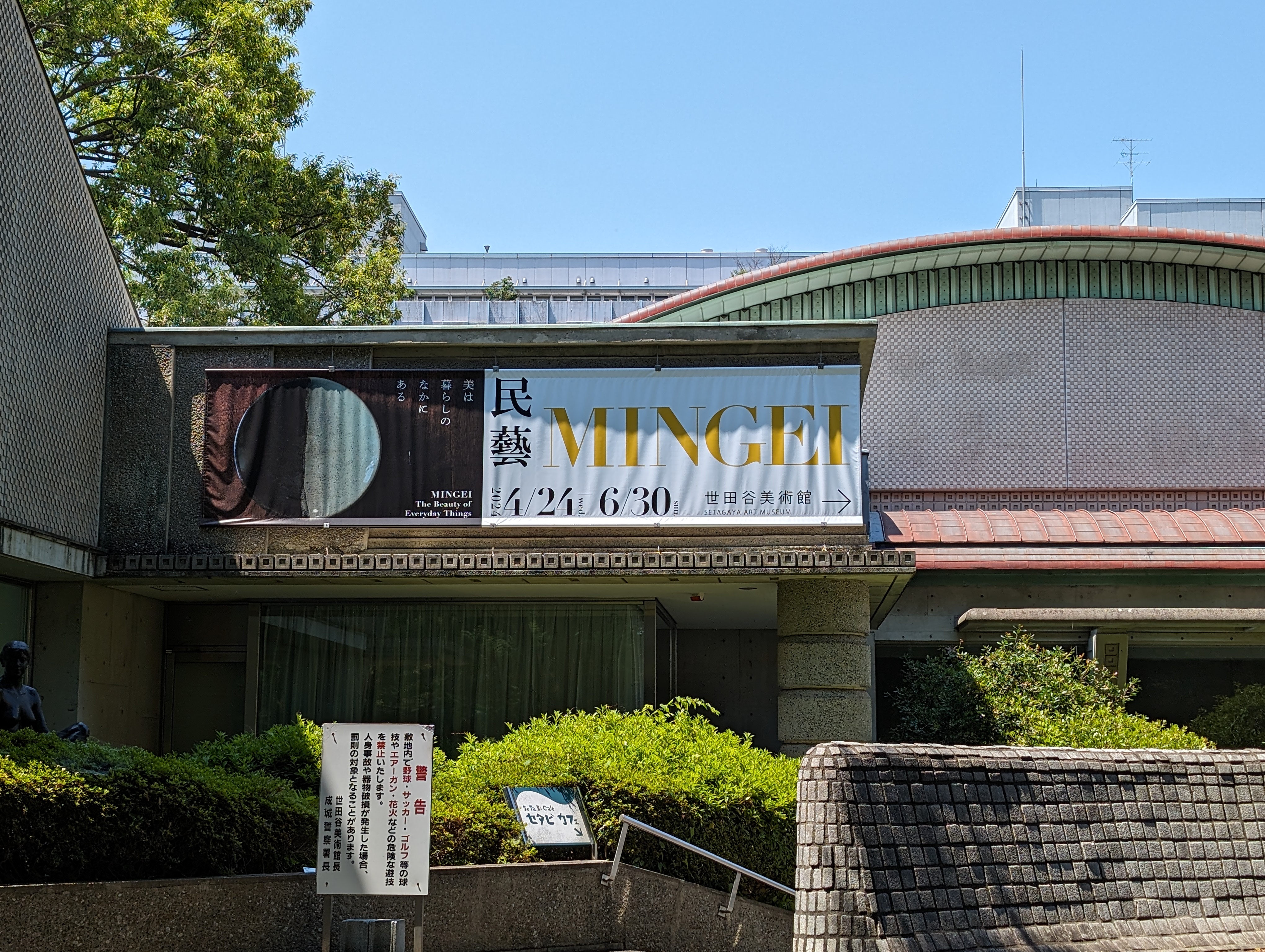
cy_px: 476
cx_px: 632
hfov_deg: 38.9
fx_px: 1793
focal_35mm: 49
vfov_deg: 29.7
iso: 20
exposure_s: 1/686
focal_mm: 6.9
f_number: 1.68
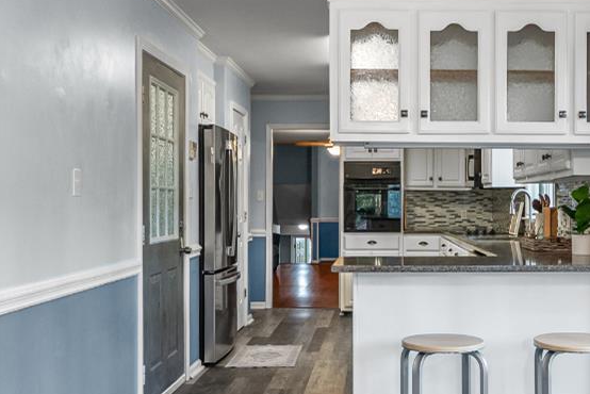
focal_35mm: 46
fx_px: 754
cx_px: 388
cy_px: 227
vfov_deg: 29.2
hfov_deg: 42.2
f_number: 8
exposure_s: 1/4
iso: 1250
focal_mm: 17
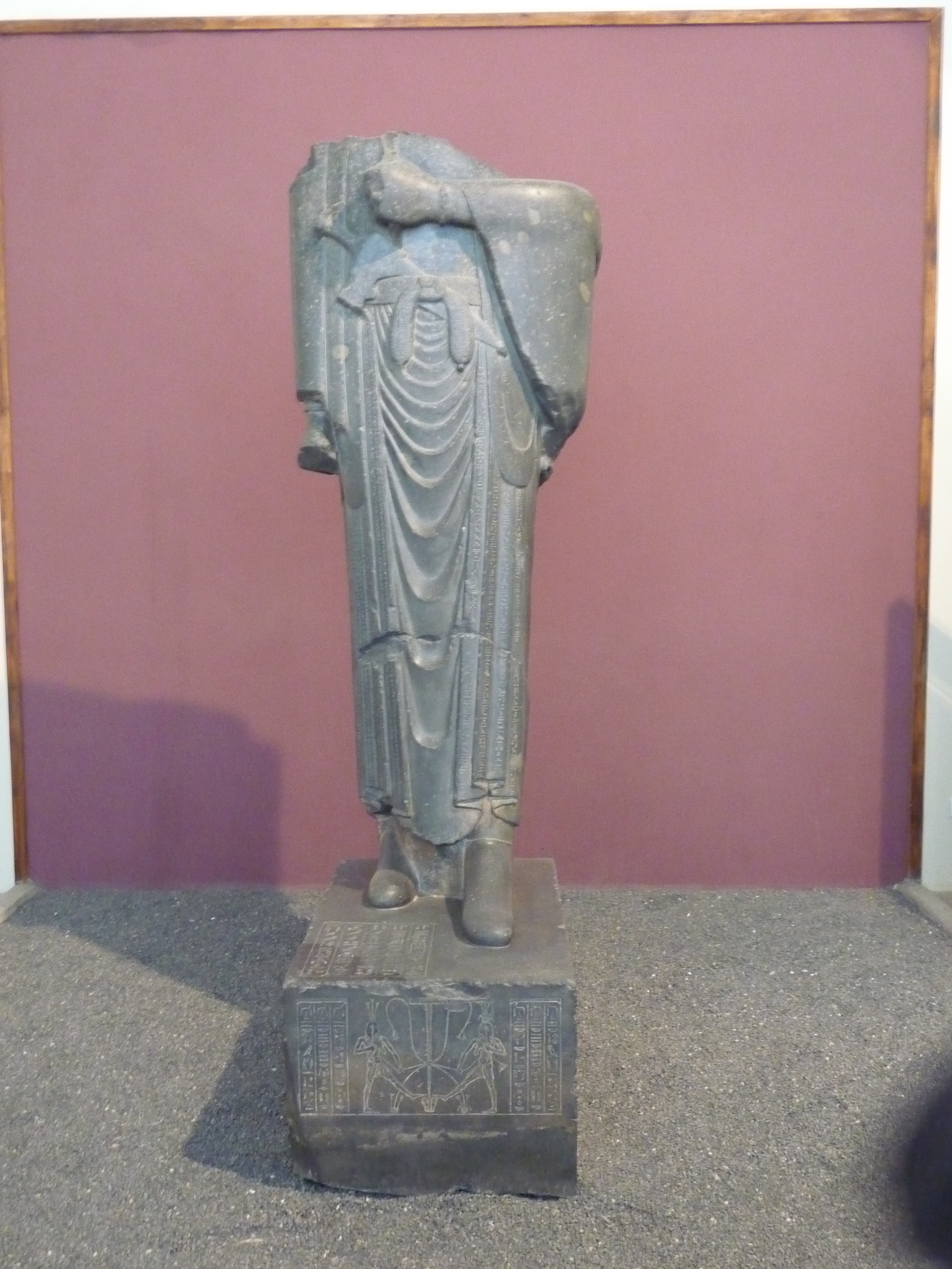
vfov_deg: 54.0
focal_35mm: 34
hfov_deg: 41.8
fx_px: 1247
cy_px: 634
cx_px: 476
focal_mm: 5.6
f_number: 3.6
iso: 800
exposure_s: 1/15
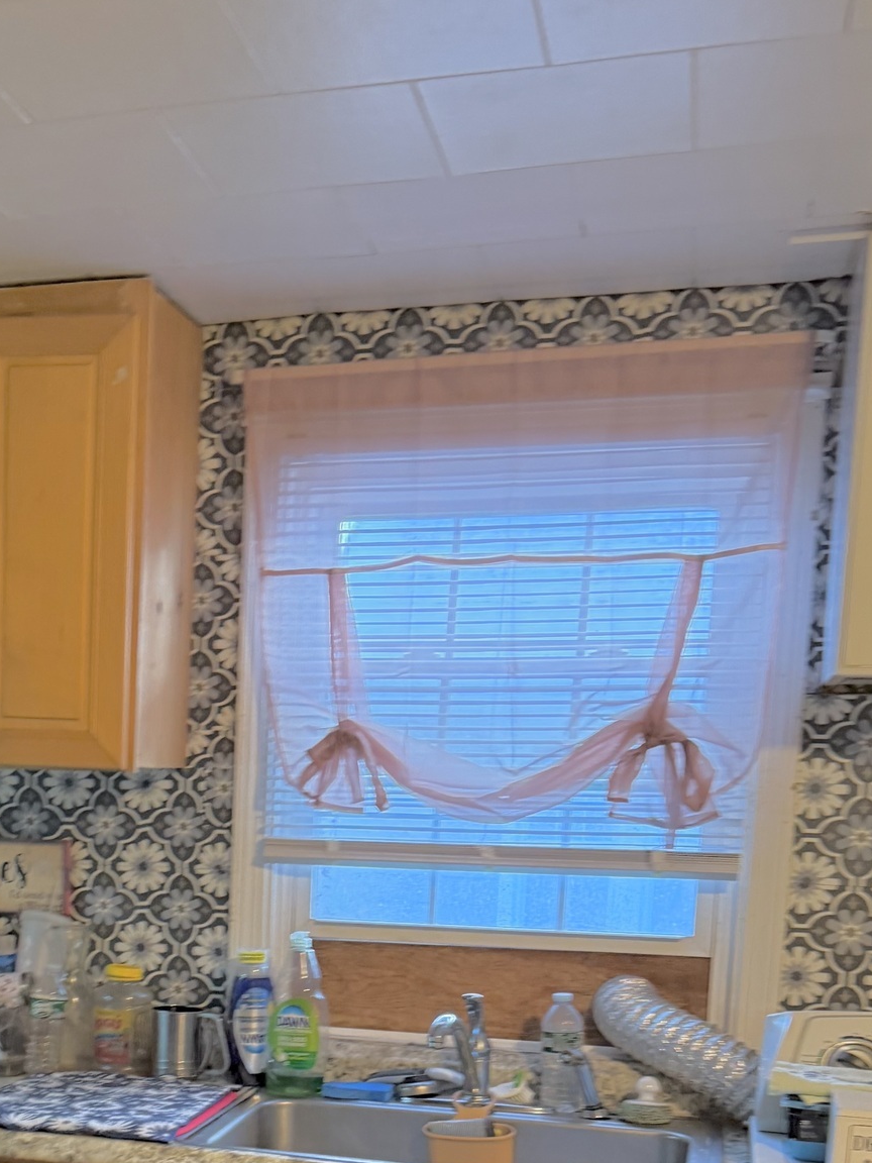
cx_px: 164
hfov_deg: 29.5
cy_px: 1026
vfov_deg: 37.3
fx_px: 1612
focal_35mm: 48
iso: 500
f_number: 1.78
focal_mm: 6.76
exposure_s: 1/60
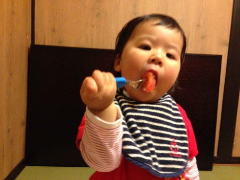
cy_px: 90
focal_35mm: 33
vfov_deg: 43.0
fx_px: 229
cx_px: 120
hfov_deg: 55.3
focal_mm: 4.13
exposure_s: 1/20
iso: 320
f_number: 2.4
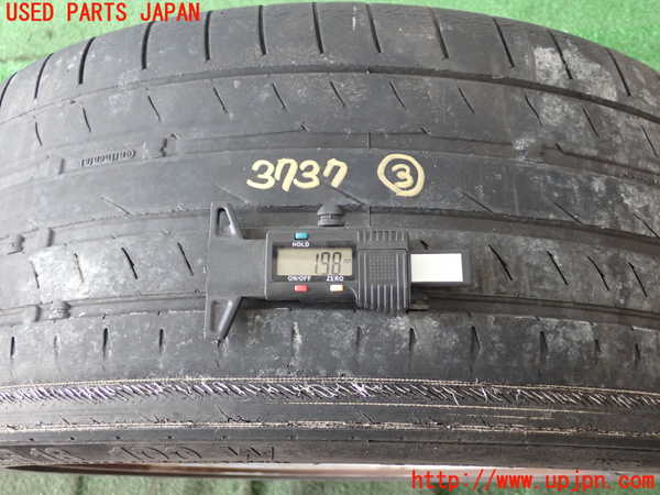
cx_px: 330
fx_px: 686
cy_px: 248
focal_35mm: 36
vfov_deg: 39.7
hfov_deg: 51.4
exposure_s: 1/40
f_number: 2.5
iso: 400
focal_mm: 6.37
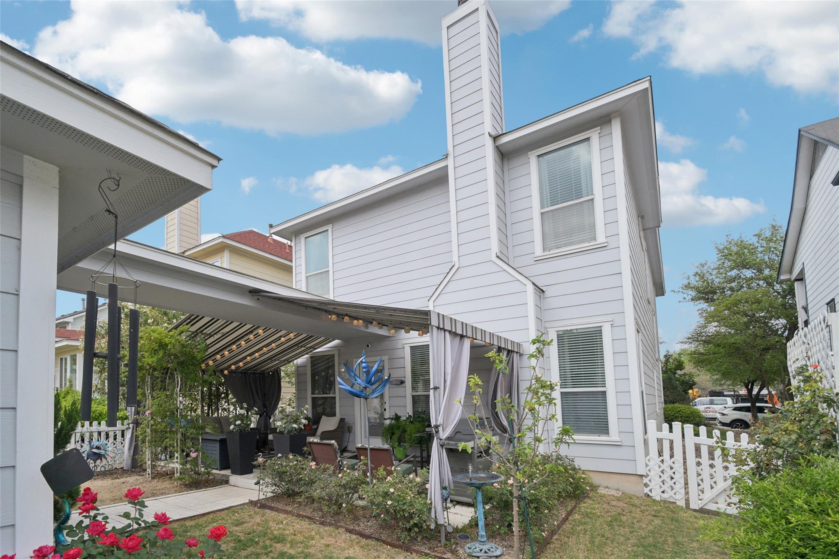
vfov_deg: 77.3
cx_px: 420
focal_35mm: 15
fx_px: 350
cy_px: 280
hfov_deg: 100.4
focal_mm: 10
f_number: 8
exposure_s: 1/500
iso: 400
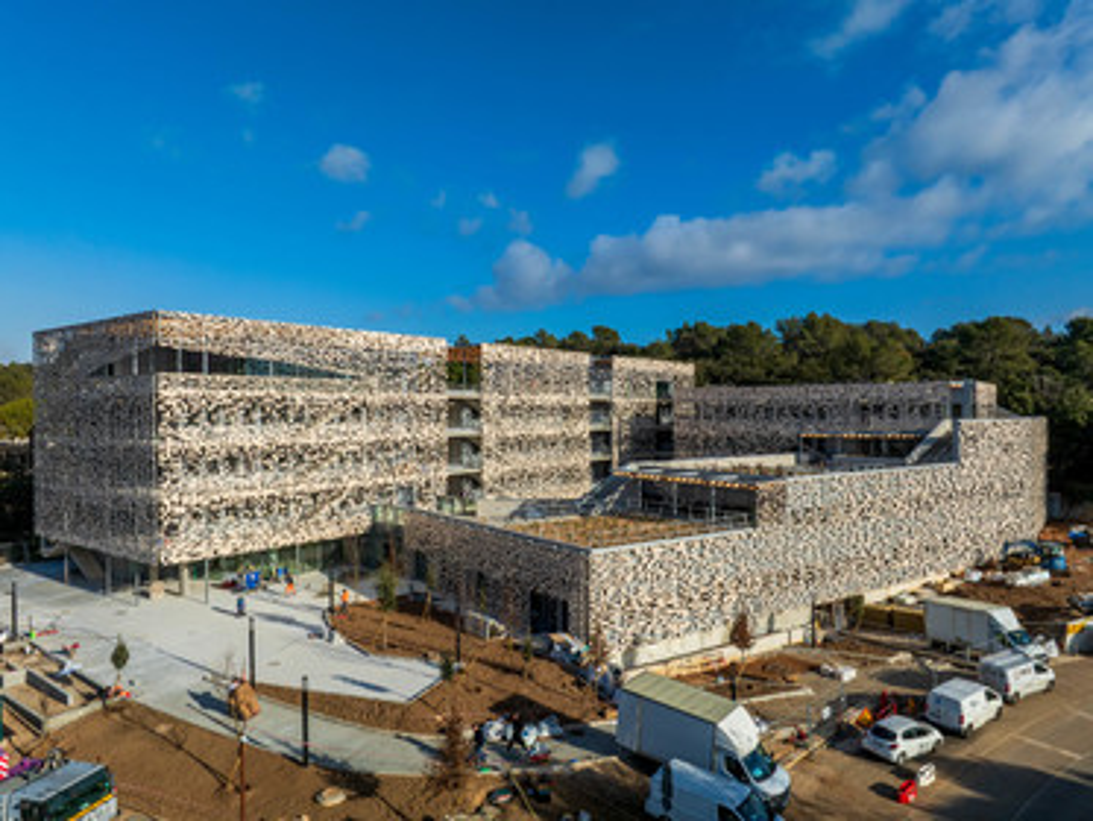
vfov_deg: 56.8
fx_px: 758
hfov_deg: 71.6
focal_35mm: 24
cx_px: 546
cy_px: 410
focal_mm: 12.3
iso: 100
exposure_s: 1/240
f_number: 11
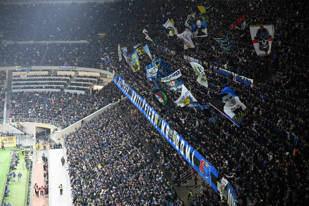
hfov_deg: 31.4
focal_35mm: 64
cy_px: 103
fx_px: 549
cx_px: 154
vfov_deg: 21.2
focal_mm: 64
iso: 1250
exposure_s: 1/125
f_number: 2.8
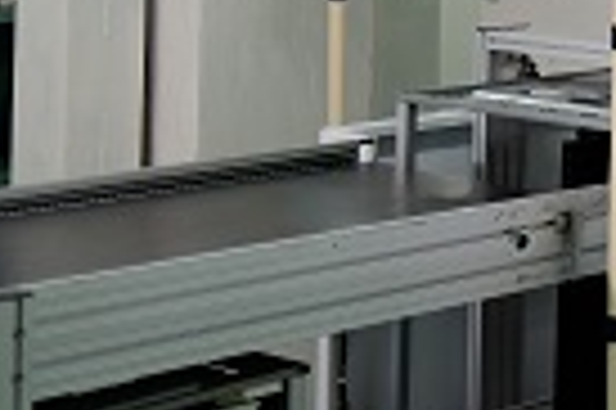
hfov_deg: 15.5
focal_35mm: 105
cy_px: -140
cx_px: 1236
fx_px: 1795
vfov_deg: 12.6
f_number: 1.8
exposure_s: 1/80
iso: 250
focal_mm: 16
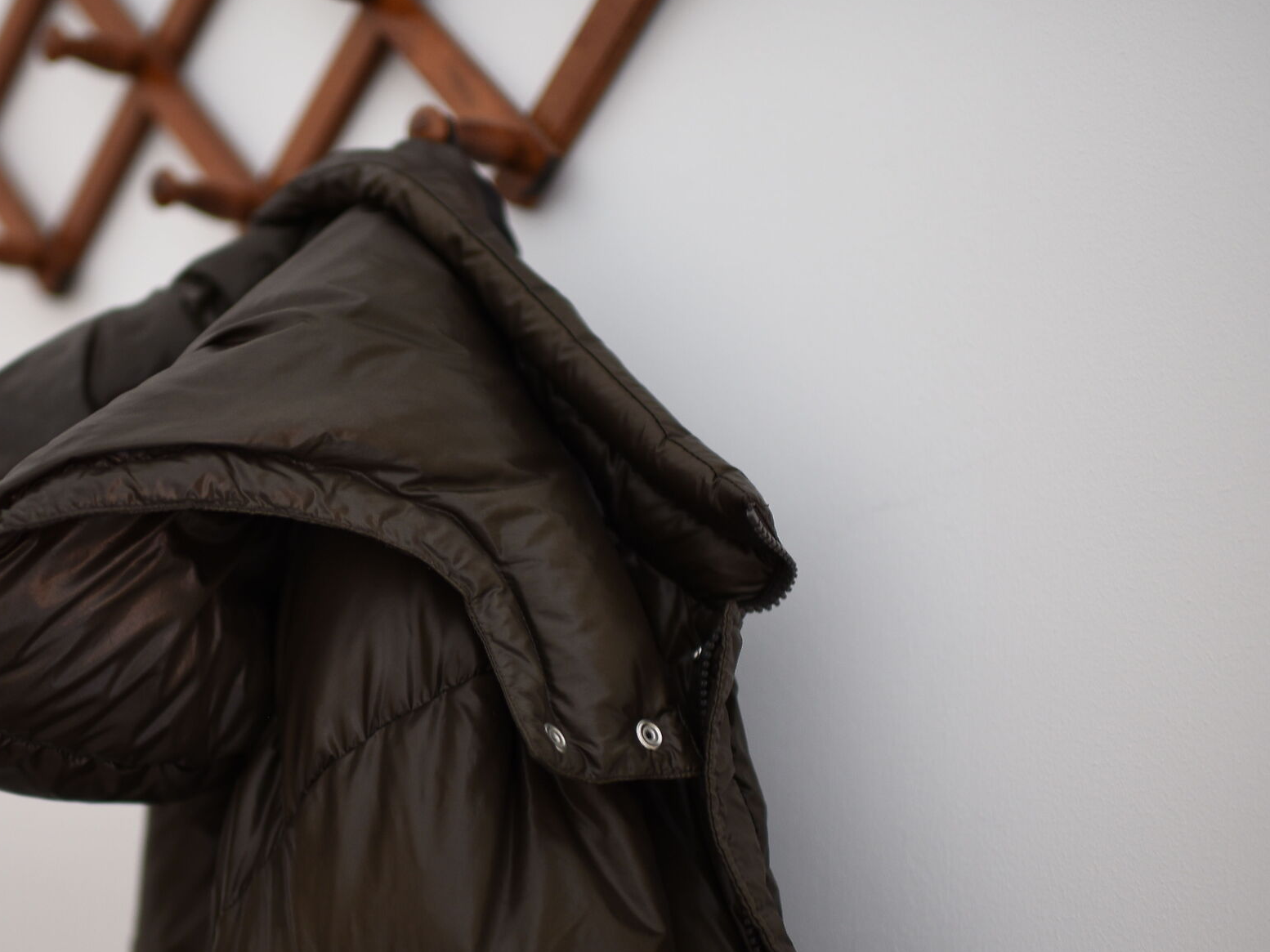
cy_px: 597
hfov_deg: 36.2
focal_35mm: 52
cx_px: 369
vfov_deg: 27.9
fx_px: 1907
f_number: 1.4
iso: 500
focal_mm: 35
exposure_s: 1/20
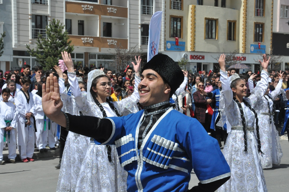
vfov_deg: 15.7
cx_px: 144
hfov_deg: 23.4
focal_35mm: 87
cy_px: 96
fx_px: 698
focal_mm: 58
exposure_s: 1/2500
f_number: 13
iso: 1600
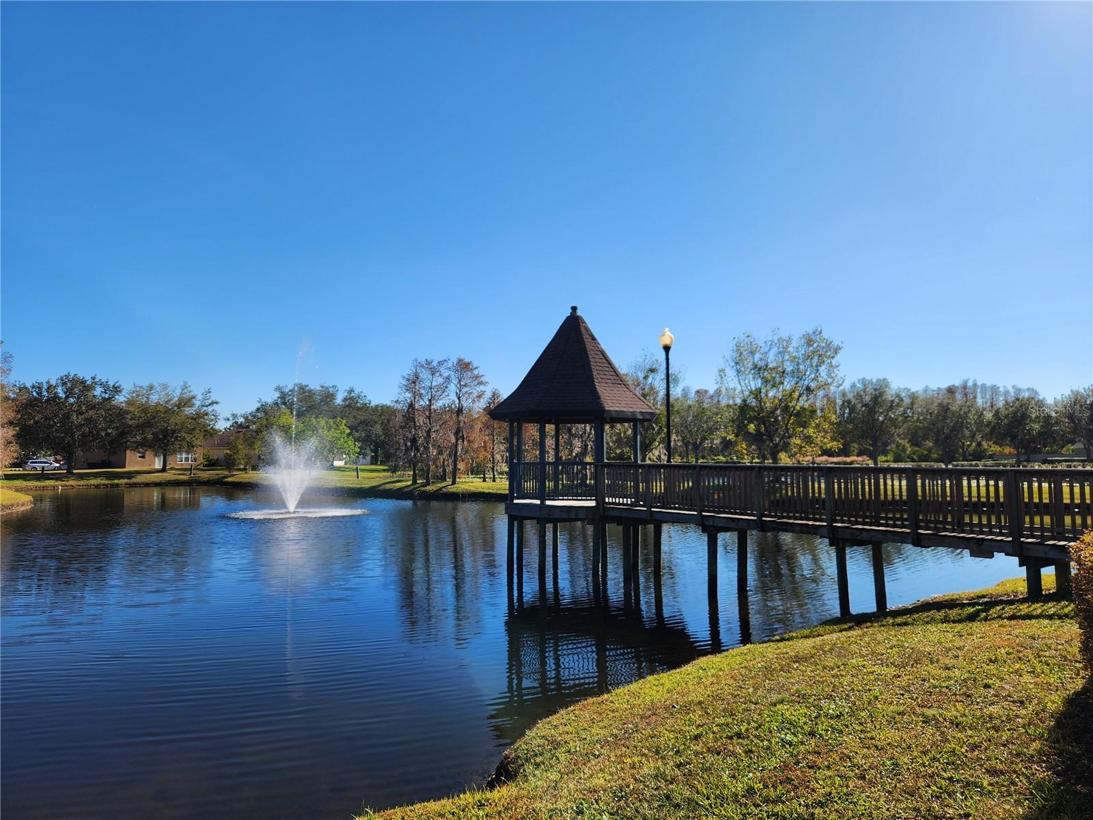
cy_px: 410
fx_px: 726
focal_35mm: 23
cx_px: 546
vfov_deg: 58.9
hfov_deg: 73.9
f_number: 1.8
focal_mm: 5.4
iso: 20
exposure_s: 1/1628
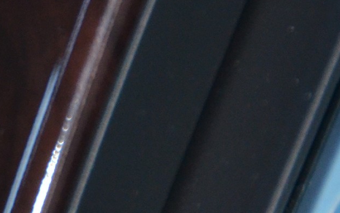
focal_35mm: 1214
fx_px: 11253
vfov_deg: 1.1
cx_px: -239
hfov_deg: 1.7
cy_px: 286
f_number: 5.6
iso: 1600
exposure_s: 1/60
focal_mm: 200
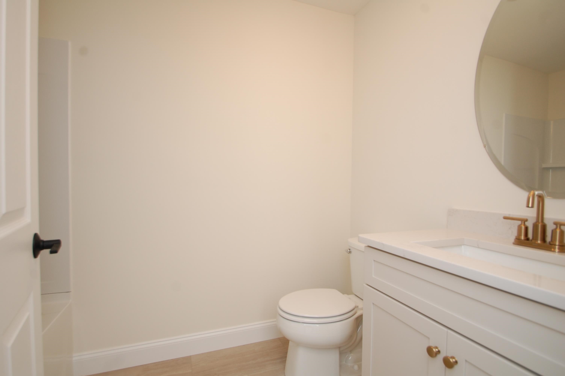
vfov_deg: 72.0
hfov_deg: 95.0
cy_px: 188
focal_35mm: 16
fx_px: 259
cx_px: 282
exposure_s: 1/100
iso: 400
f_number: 5
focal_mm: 11
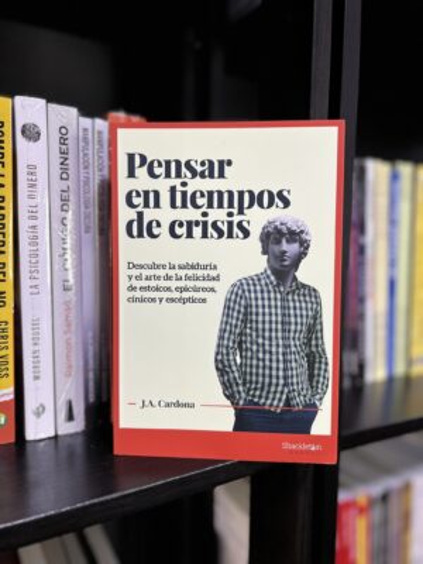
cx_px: 212
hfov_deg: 53.1
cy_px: 282
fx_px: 424
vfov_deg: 67.3
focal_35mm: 26
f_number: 1.5
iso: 160
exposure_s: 1/60
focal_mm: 5.7
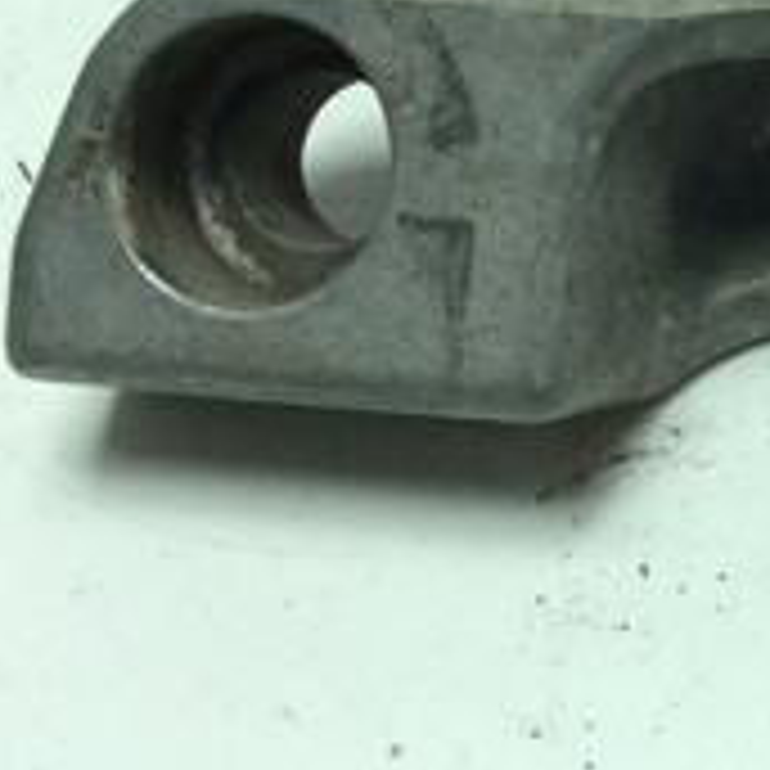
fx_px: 2491
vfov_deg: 17.1
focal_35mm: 99
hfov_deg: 16.2
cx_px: 1130
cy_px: -54
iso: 32
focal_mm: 3.3
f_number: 2.4
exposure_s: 1/379
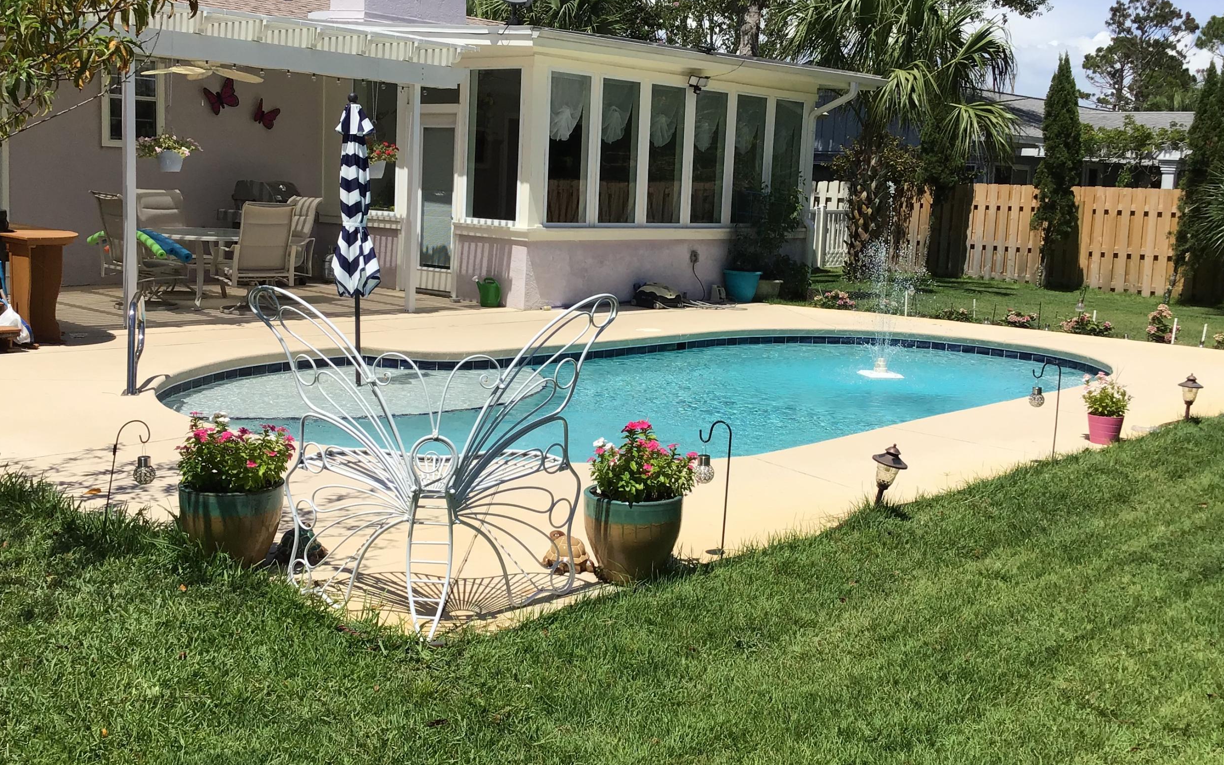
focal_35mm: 40
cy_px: 349
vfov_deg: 32.0
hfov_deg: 49.3
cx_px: 600
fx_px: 1334
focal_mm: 3.3
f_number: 2.4
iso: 25
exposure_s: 1/2092
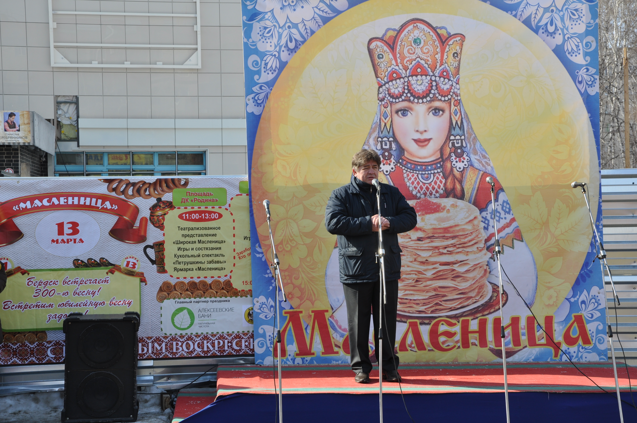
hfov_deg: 28.1
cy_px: 212
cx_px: 318
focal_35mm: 72
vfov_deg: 18.9
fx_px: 1272
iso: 200
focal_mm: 48
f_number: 8
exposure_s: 1/250
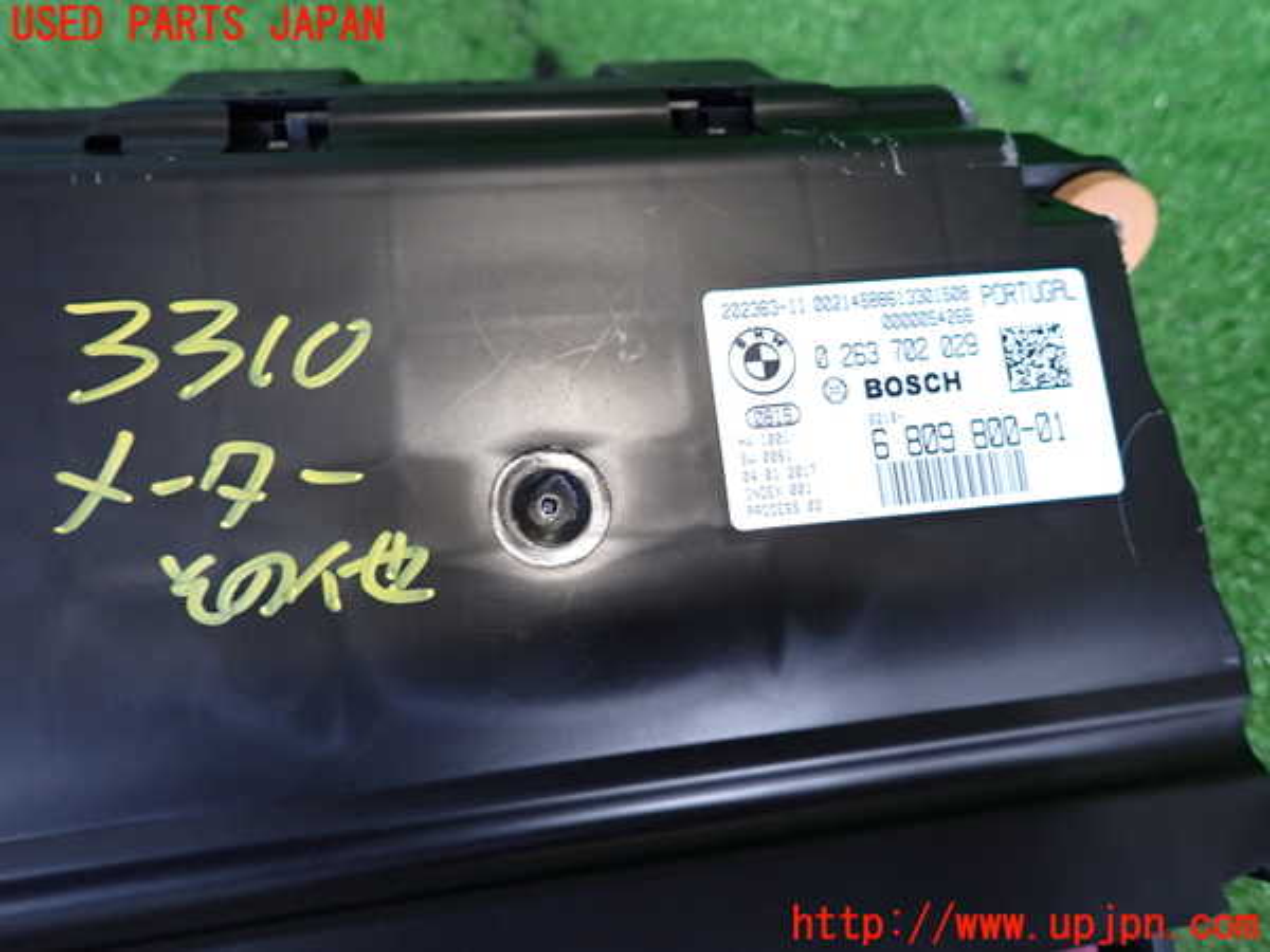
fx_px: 917
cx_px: 635
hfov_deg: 69.4
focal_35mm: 25
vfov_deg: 54.9
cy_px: 476
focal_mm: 4.5
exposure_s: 1/50
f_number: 2
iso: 400
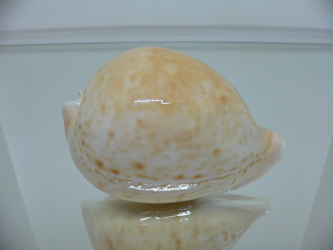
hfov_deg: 52.6
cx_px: 166
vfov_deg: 40.7
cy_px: 125
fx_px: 337
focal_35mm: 35
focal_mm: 4.6
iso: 200
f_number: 2.8
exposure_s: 1/60
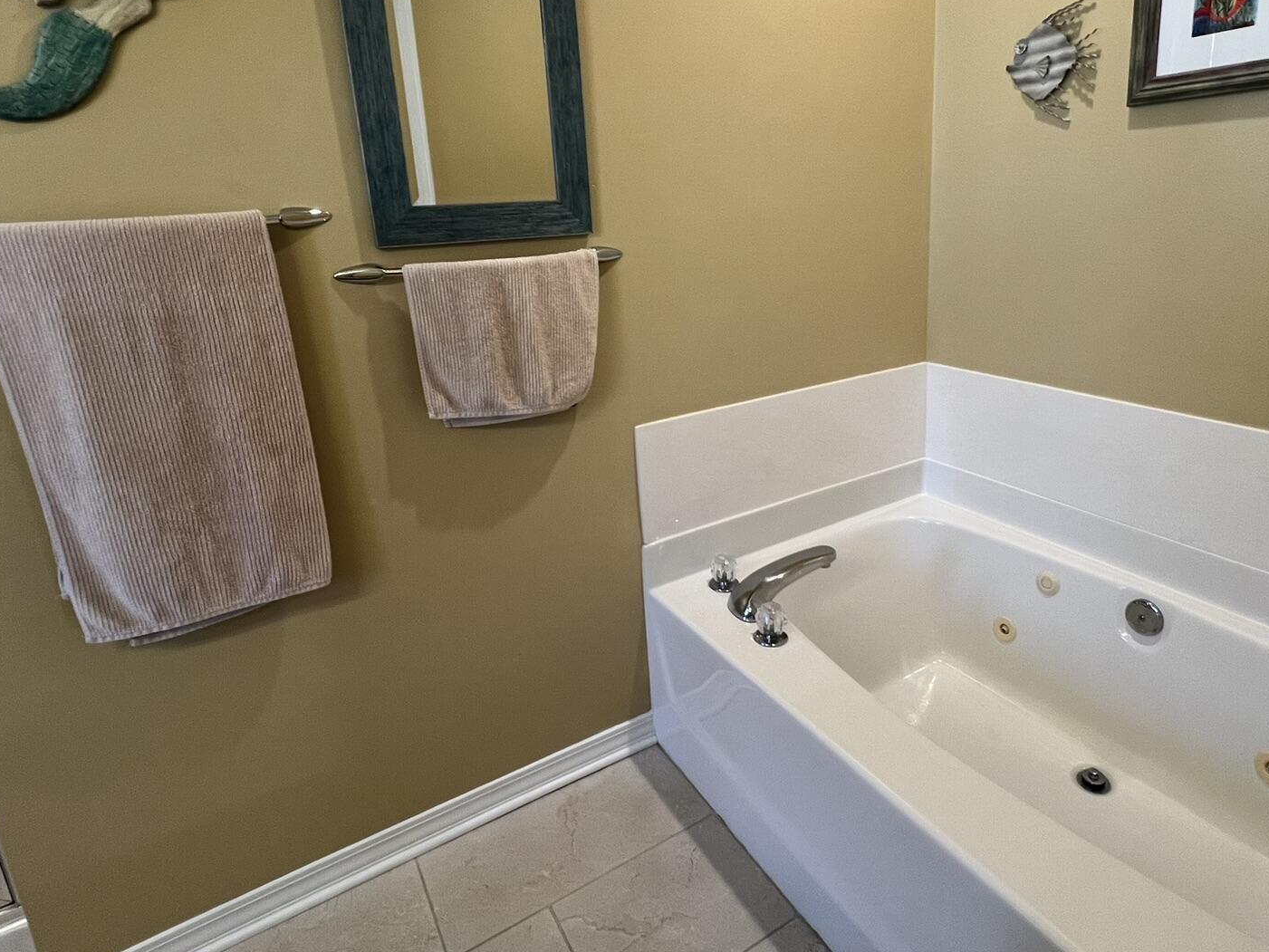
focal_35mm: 19
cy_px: 380
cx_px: 701
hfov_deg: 84.4
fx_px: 697
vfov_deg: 68.0
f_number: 1.8
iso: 200
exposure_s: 1/120
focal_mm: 1.57
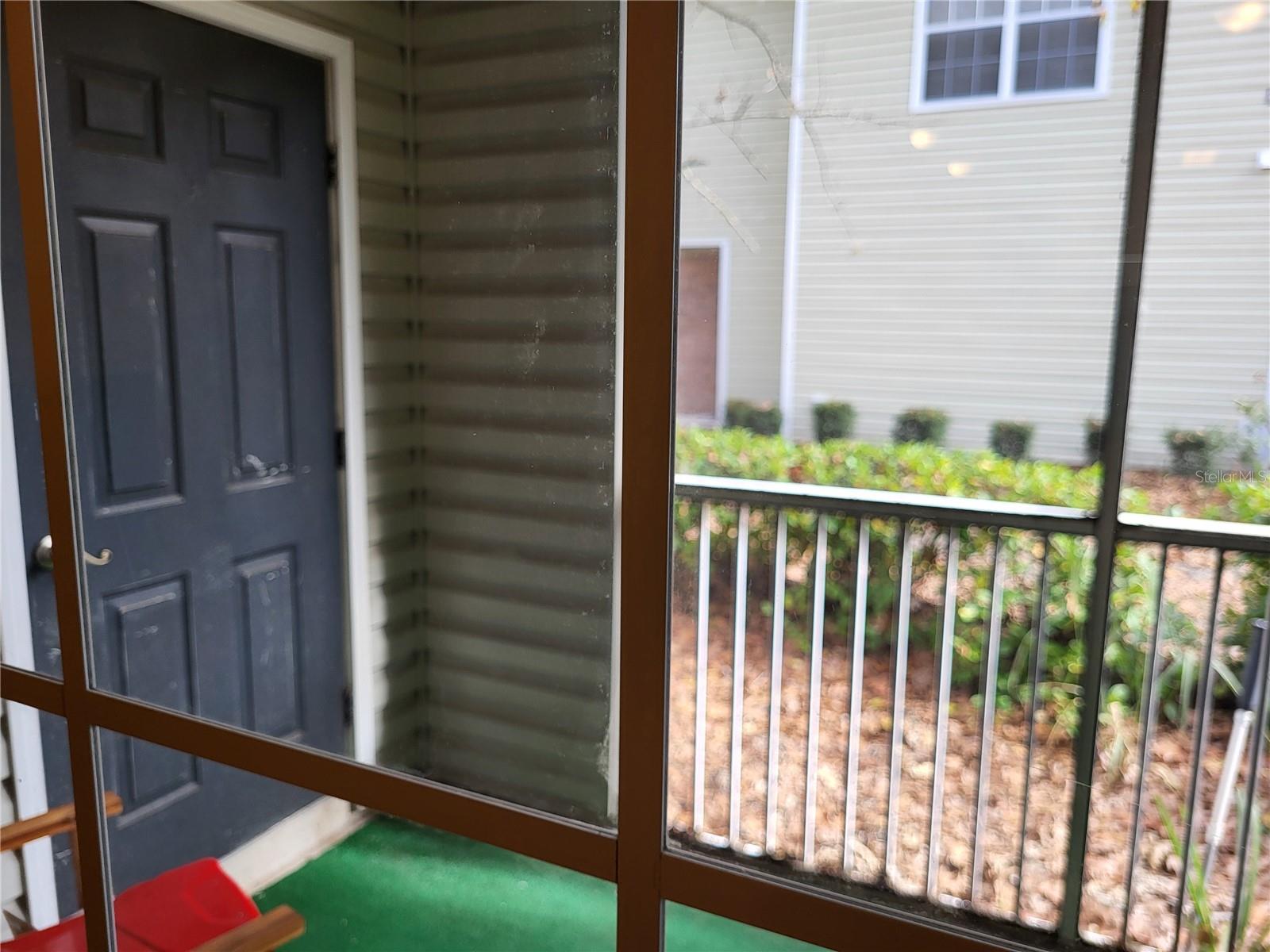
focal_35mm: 26
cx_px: 635
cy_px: 476
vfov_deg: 53.1
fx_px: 954
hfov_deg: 67.3
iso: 50
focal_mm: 5.4
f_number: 1.8
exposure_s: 1/120
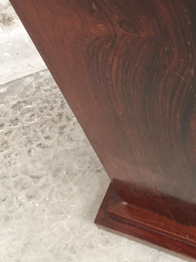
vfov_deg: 31.1
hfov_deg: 23.5
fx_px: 461
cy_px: 63
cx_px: 172
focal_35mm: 61
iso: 250
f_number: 2.2
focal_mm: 4.15
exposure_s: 1/17
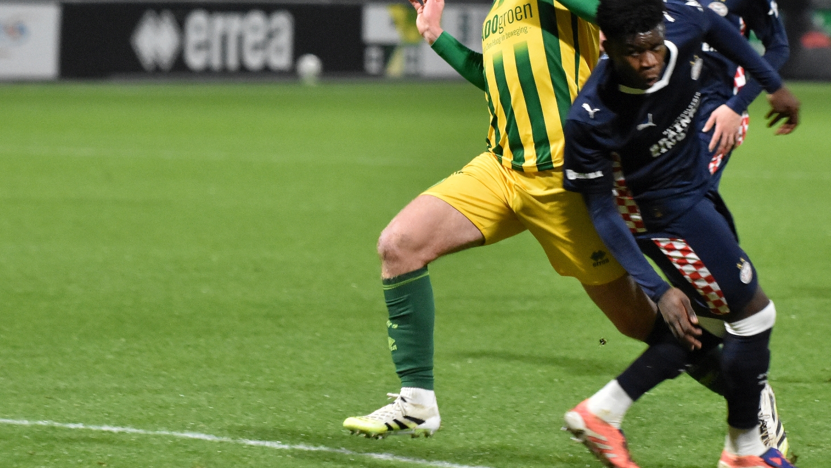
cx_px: 539
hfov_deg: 7.5
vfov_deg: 4.2
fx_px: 6368
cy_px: 142
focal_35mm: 289
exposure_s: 1/500
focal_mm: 140
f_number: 2.8
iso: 2500
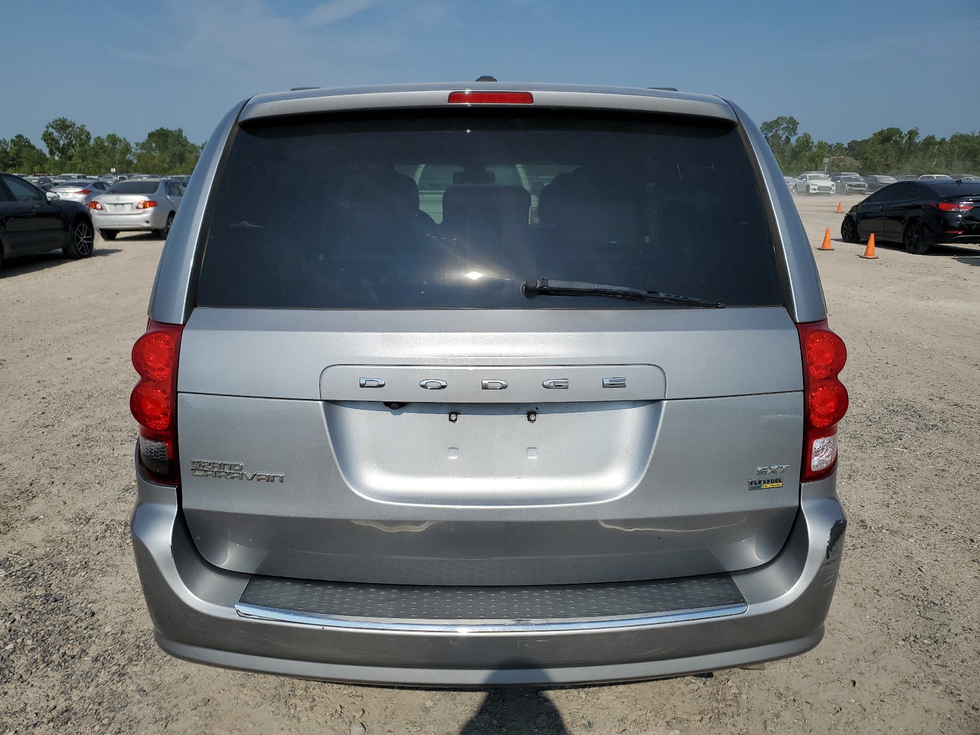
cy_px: 368
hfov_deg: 67.3
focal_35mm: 26
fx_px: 736
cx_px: 490
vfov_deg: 53.1
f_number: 1.5
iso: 50
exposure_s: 1/10000
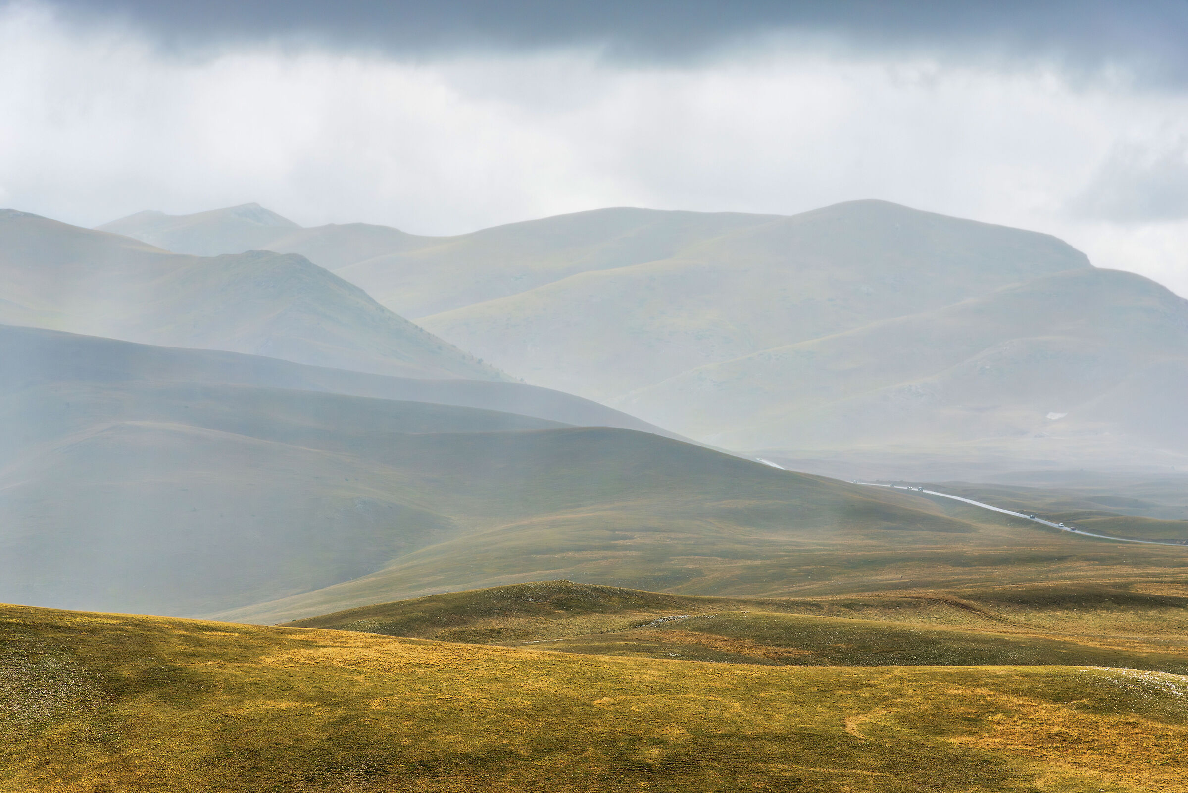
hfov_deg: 18.3
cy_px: 396
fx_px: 3697
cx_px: 594
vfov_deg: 12.2
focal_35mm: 112
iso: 125
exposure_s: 1/200
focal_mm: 112
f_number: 9
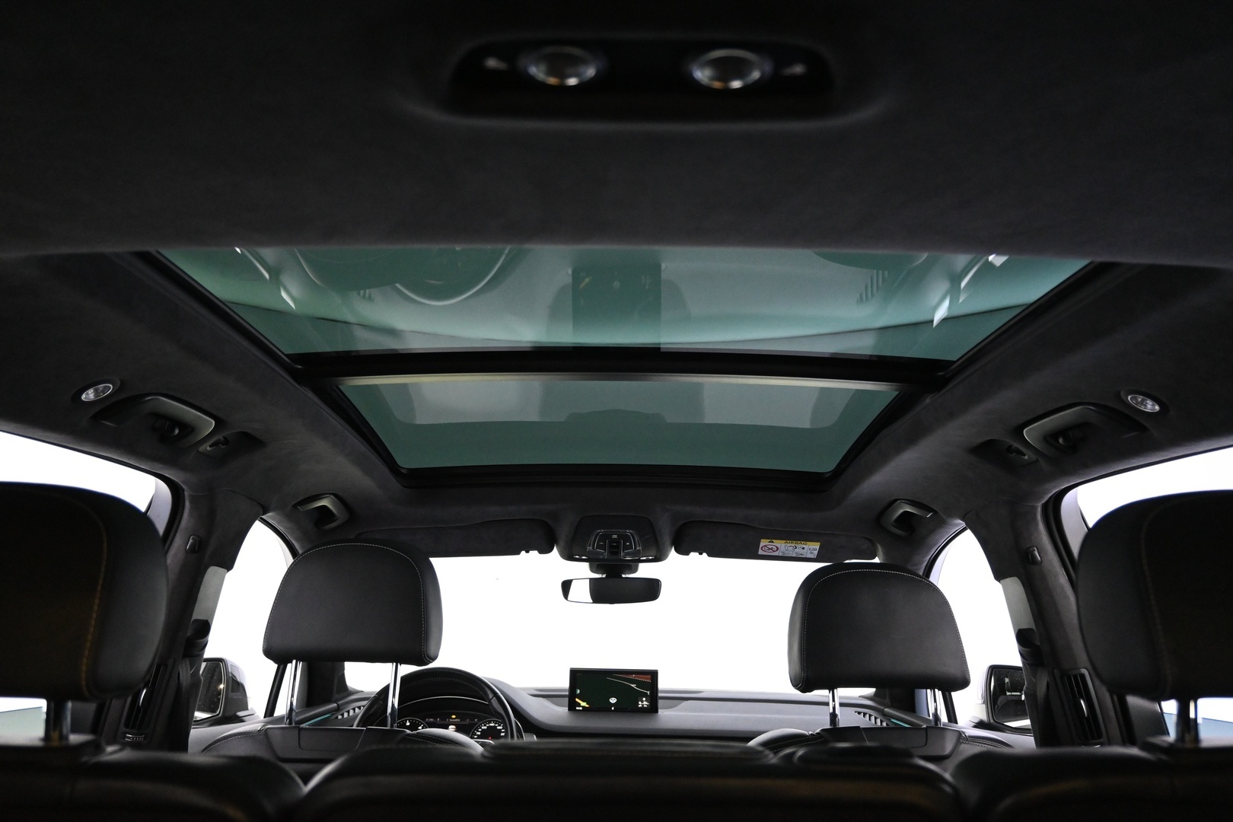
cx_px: 616
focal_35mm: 29
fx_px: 1002
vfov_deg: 44.6
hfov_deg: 63.2
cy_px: 411
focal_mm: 19.5
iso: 3200
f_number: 3.8
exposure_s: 1/30
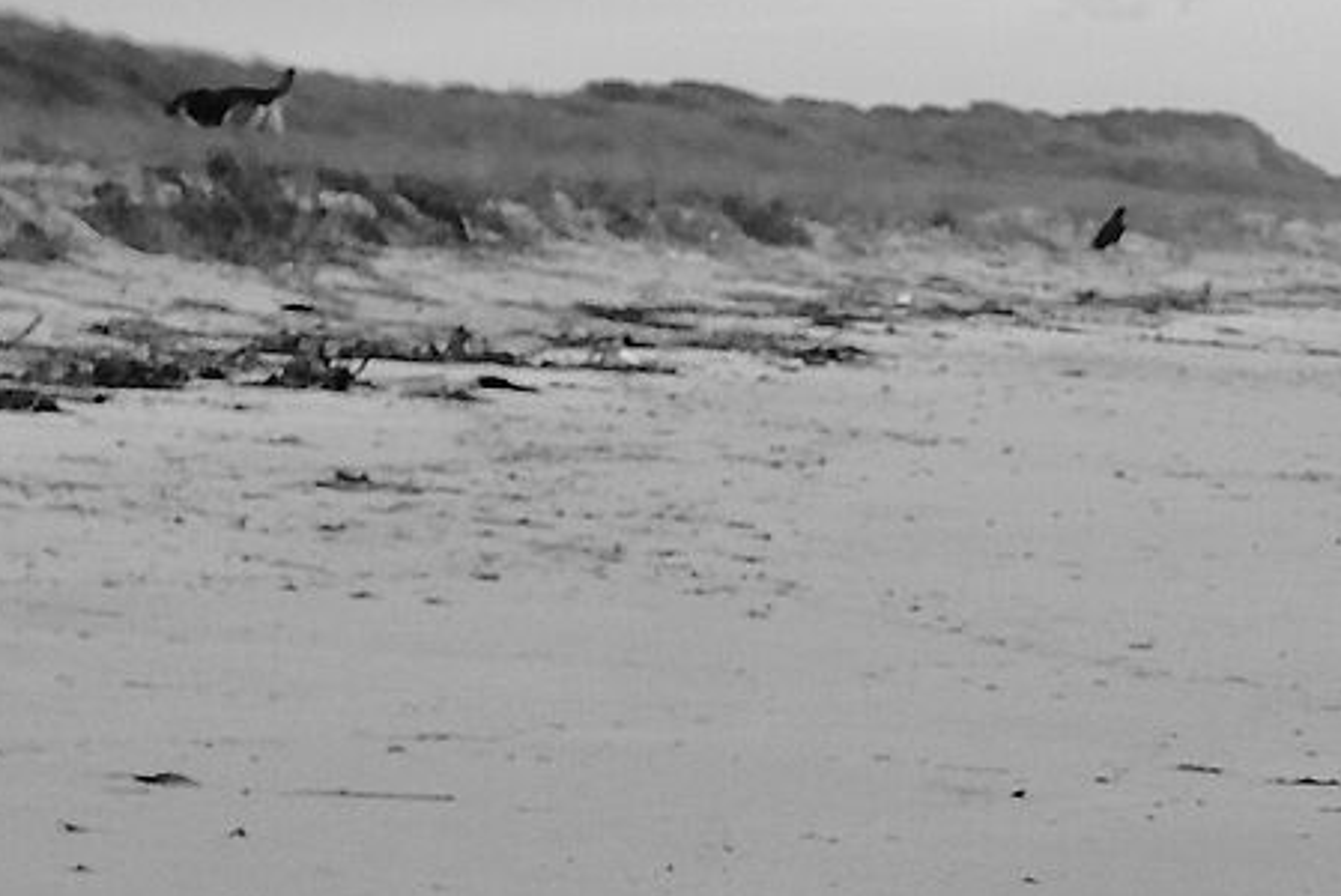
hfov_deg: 8.9
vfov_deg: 6.3
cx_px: 2586
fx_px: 8163
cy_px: 1030
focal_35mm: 219
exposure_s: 1/2000
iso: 800
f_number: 9
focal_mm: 27
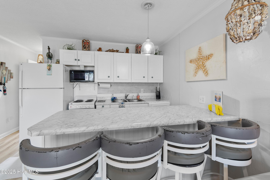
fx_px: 112
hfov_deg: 100.4
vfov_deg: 77.3
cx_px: 135
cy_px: 90
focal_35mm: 15
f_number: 4.5
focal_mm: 10
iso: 100
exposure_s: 1/6
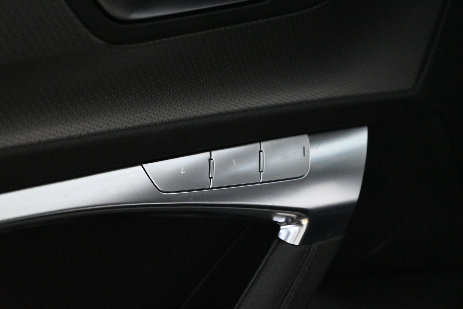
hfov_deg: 27.0
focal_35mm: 75
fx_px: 965
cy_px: 154
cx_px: 232
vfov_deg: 18.2
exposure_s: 1/80
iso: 10000
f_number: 6.3
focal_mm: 50
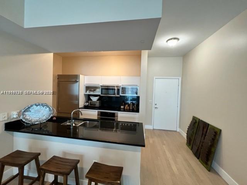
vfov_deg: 89.9
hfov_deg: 106.2
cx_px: 124
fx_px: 93
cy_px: 92
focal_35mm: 13
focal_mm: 1.57
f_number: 1.8
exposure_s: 1/60
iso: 160
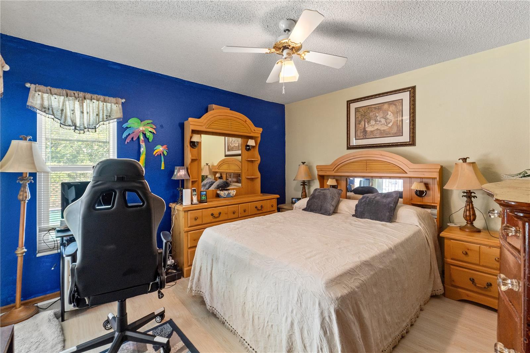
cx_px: 265
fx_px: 221
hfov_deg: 100.4
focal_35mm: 15
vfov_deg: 77.3
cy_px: 176
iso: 400
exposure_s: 1/5
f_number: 7.1
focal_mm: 10
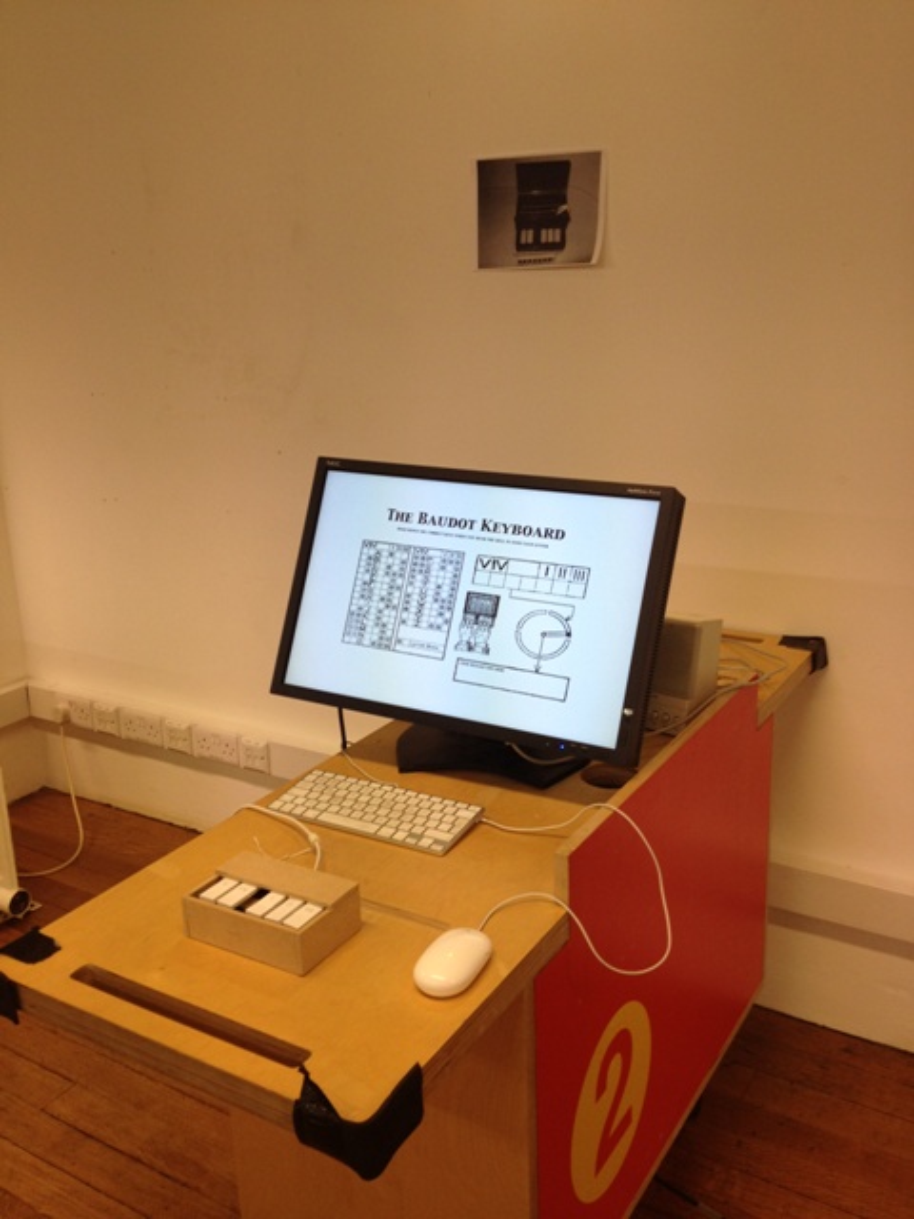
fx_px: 1232
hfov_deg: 40.7
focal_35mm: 35
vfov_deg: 52.6
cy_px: 610
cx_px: 457
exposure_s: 1/40
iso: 64
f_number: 2.4
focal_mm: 4.28
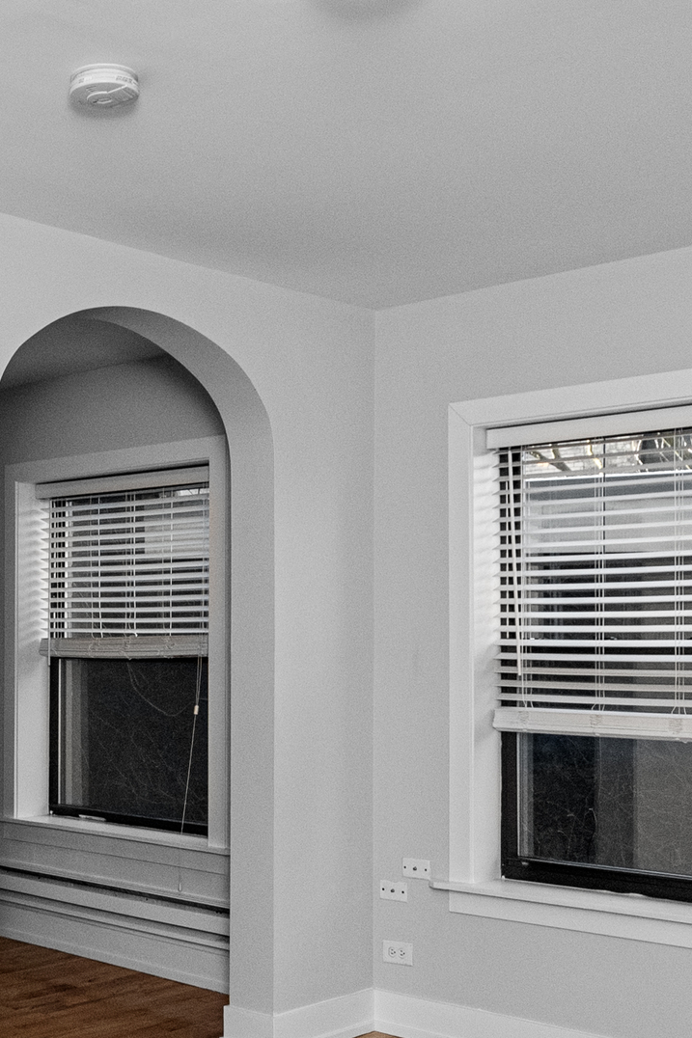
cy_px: 556
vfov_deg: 39.6
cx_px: 105
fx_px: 1442
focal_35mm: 50
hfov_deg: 26.3
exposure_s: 1/200
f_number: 7.1
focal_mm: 14
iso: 640
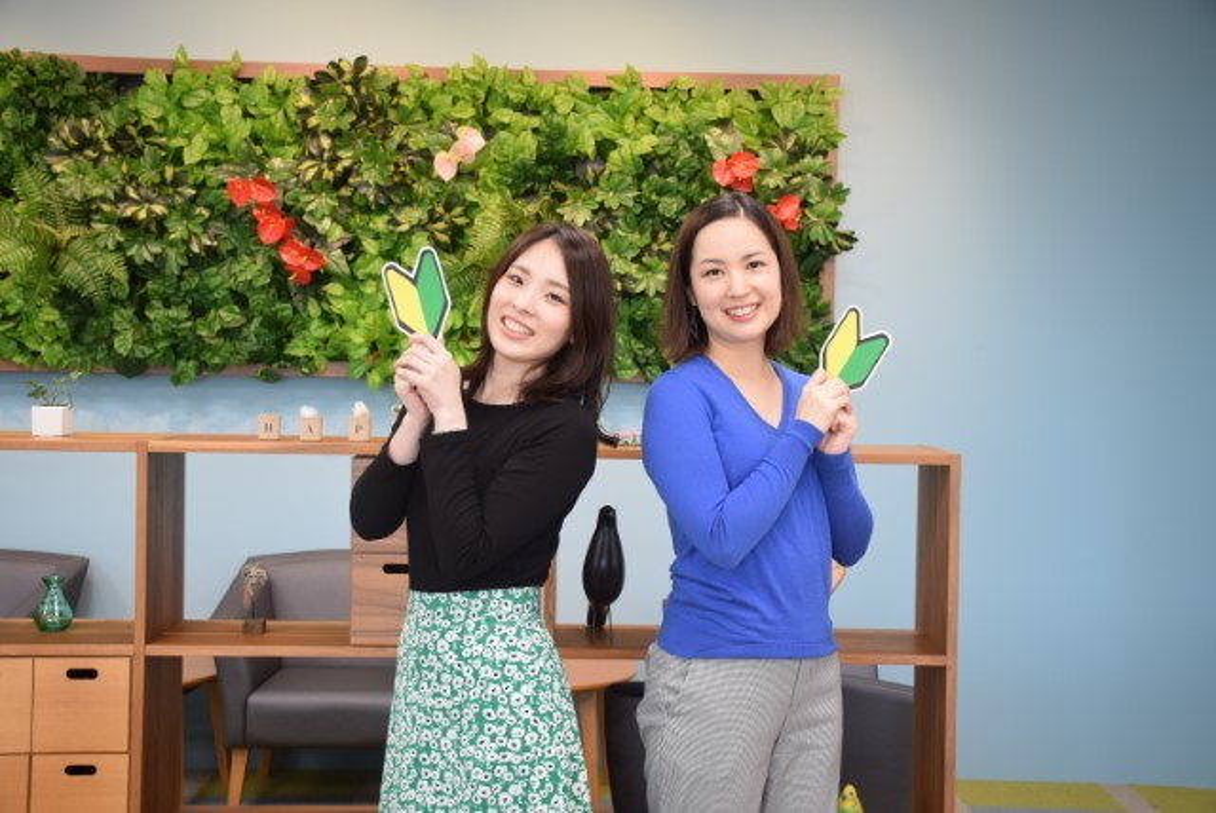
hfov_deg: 43.6
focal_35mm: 45
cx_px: 608
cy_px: 406
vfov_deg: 29.9
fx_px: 1521
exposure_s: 1/15
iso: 320
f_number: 4
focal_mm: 30
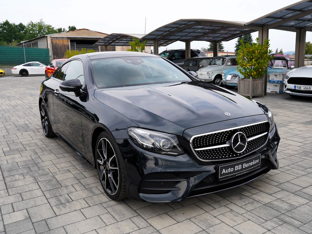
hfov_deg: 53.9
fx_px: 306
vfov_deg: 41.8
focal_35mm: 34
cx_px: 164
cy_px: 117
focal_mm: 31
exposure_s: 1/200
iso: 100
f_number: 6.3
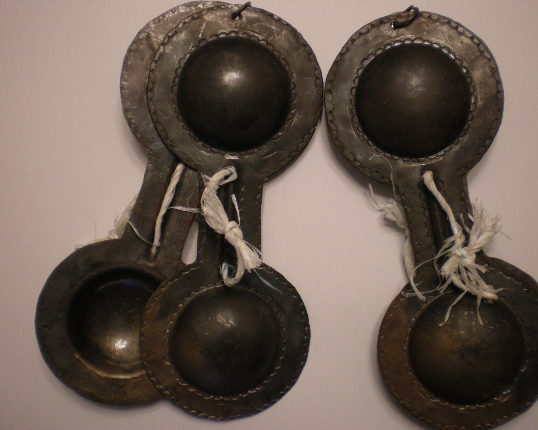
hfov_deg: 45.8
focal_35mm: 40
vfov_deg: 37.3
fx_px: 637
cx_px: 286
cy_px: 217
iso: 200
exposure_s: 1/30
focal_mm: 6.3
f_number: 3.1
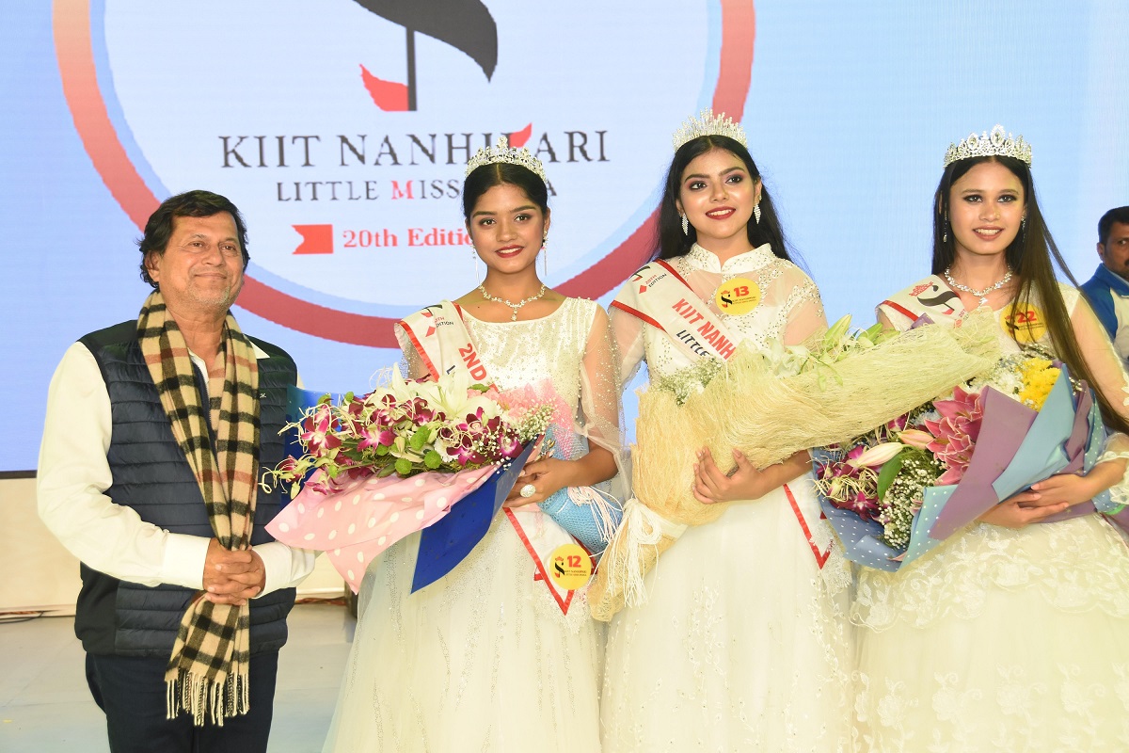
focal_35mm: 60
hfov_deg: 33.4
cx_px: 564
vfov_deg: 22.6
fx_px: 1882
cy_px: 376
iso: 800
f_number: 6.3
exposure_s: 1/160
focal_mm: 40
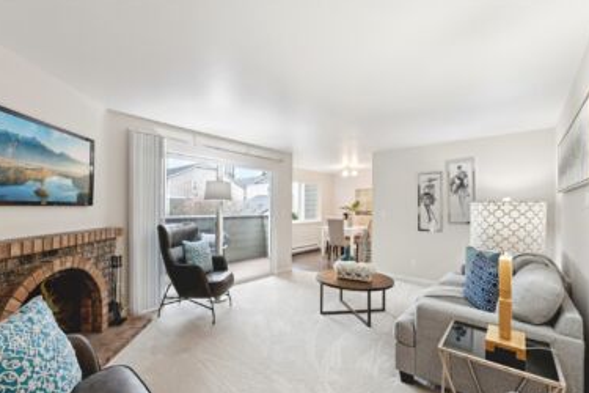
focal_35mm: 16
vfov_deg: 73.7
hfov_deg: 96.7
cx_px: 280
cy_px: 205
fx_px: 262
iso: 200
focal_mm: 10
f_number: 9
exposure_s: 1/3.33
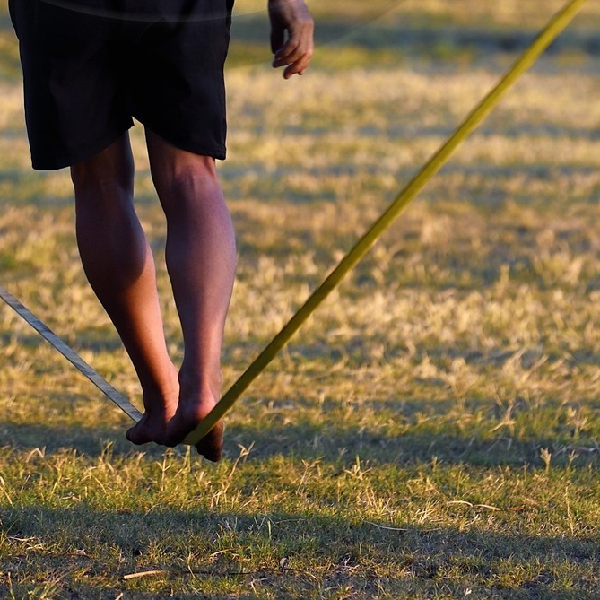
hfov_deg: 2.9
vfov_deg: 2.9
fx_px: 11962
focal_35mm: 610
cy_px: -349
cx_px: 168
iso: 200
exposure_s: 1/250
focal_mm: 200
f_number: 4
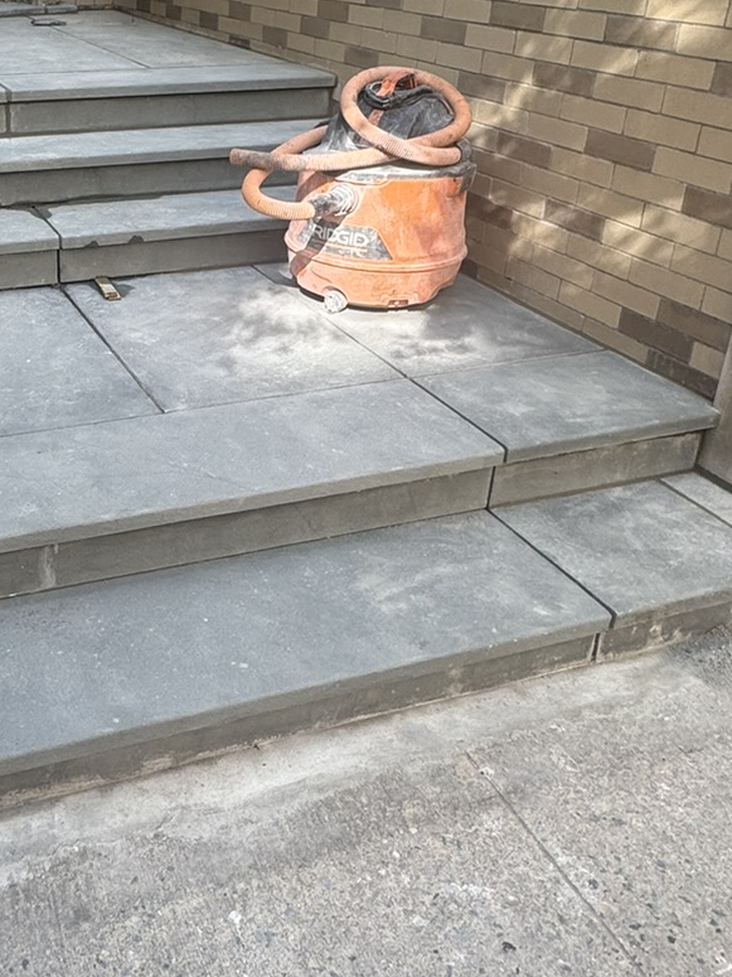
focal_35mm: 37
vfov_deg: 49.7
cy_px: 376
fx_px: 1044
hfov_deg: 36.8
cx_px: 108
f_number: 2.2
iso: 40
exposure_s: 1/127
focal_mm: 2.22
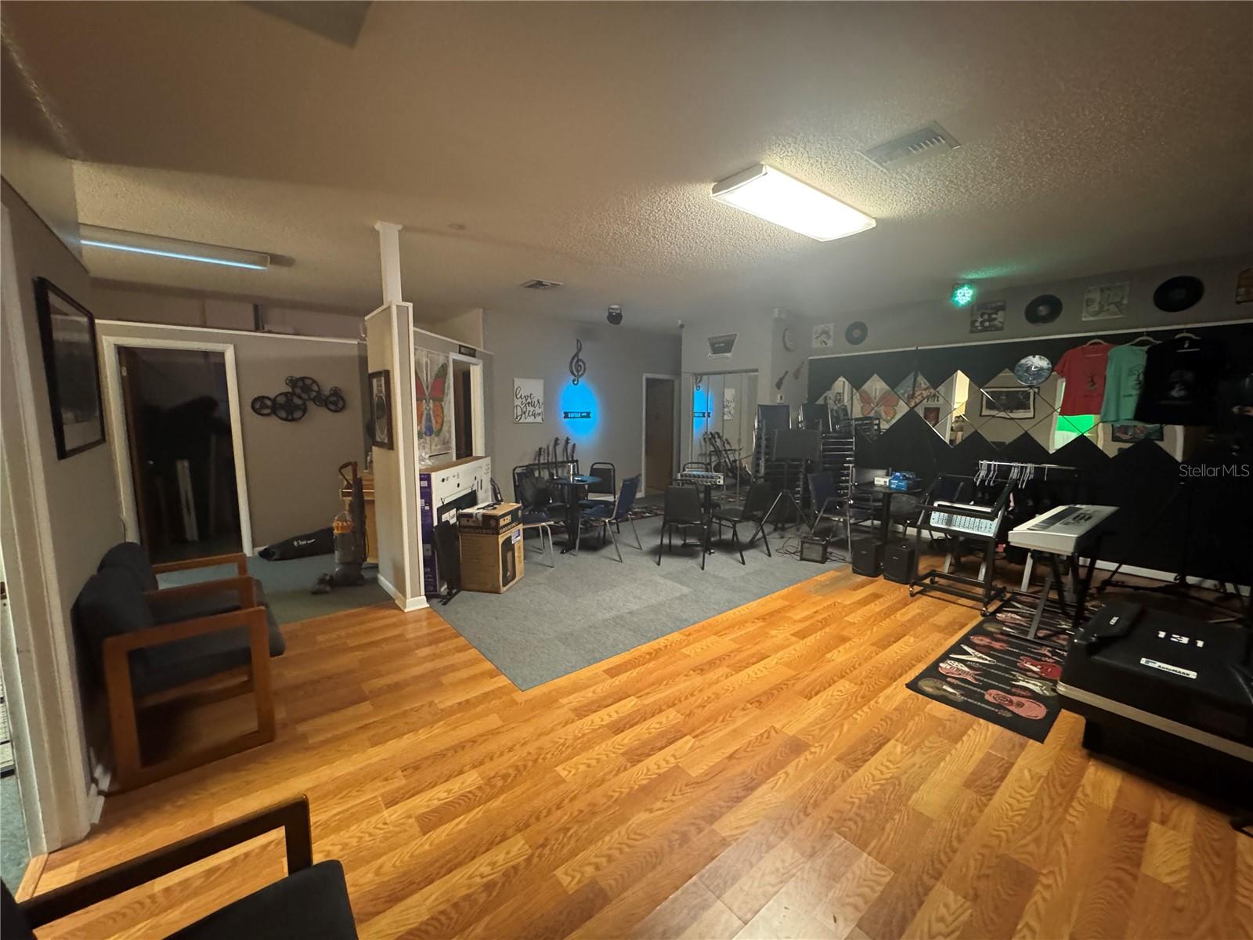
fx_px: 507
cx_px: 626
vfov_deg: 85.7
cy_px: 470
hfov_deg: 102.1
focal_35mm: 14
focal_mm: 2.22
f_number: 2.2
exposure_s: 1/40
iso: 1250
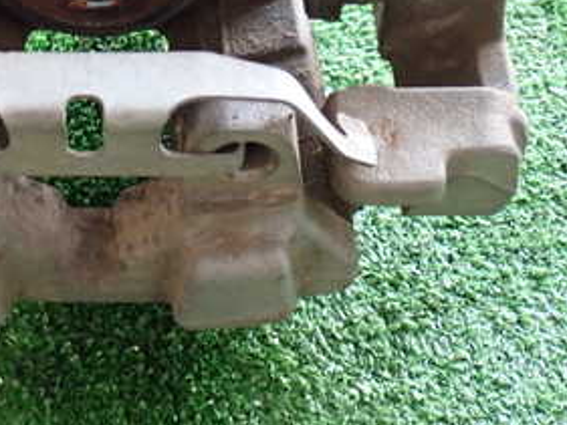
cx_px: 46
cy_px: 40
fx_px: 1327
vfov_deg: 17.9
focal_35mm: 81
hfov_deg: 23.4
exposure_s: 1/40
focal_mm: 6.83
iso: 500
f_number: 2.7
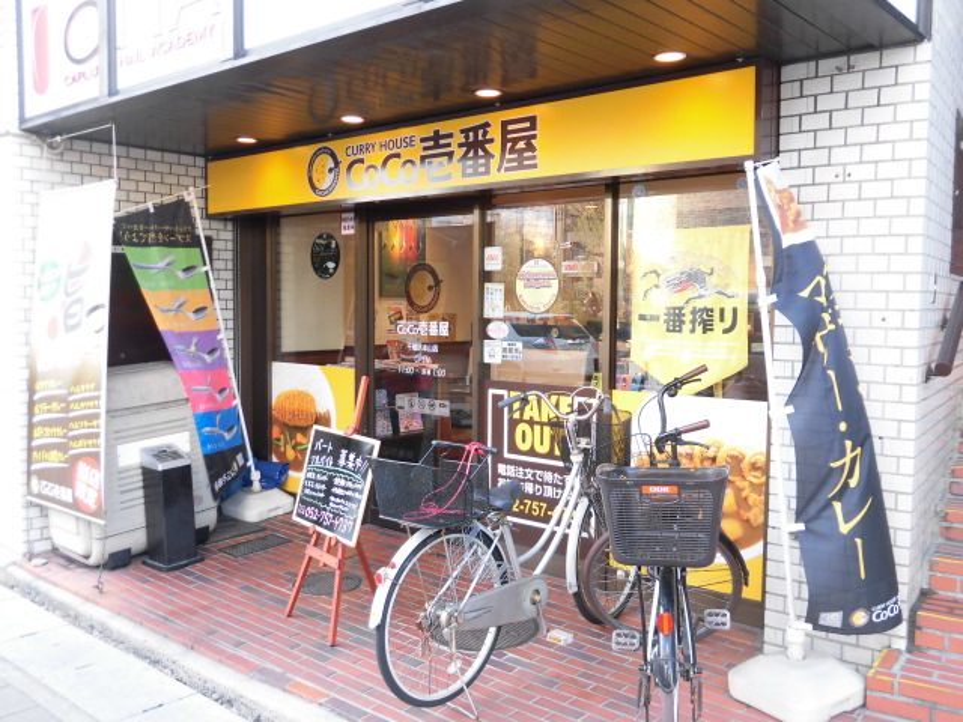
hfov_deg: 56.8
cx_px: 482
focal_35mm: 32
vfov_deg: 44.2
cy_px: 361
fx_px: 890
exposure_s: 1/25
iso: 100
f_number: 3.5
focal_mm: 5.81
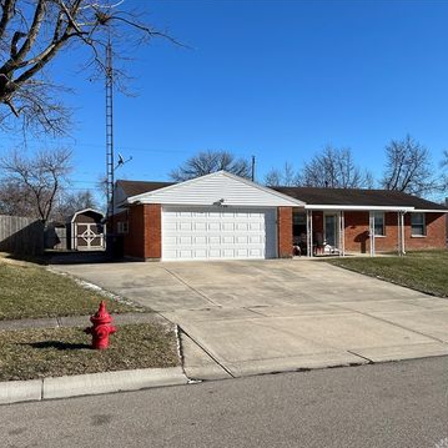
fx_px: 469
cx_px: 236
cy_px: 231
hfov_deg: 51.1
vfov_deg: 51.1
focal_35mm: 32
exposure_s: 1/4831
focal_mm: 5.7
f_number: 1.5
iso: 50
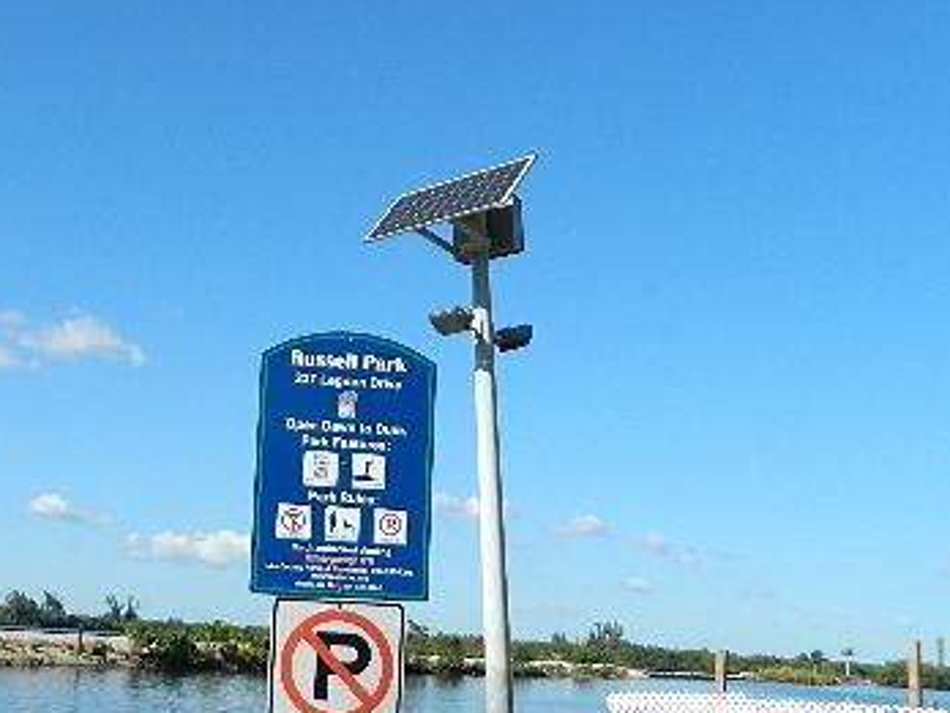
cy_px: 497
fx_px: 1262
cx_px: 270
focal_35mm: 46
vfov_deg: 31.2
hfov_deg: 40.4
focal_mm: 4.5
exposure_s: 1/160
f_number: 8.7
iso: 80
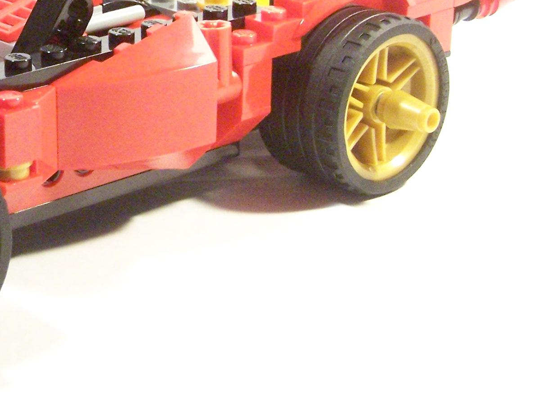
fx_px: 1443
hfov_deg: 21.2
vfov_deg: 16.2
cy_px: 41
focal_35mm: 90
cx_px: 25
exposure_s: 1/30
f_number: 3.6
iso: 400
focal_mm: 7.1
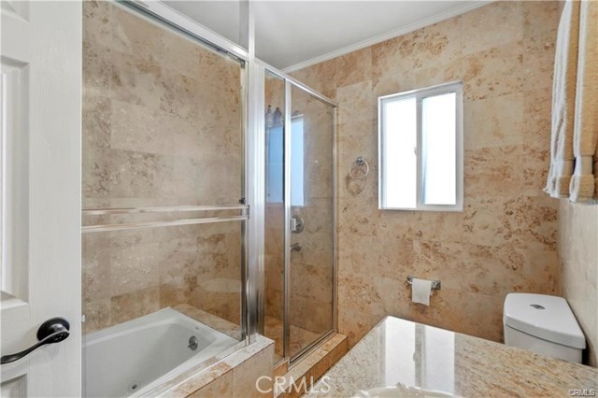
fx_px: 266
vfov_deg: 73.7
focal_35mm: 16
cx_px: 299
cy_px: 199
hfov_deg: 96.8
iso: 320
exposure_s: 1/60
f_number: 5.6
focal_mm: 16
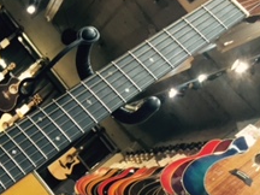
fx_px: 646
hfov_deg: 21.1
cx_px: -57
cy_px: 244
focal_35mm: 86
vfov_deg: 16.4
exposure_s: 1/30
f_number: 2.2
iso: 100
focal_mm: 4.15
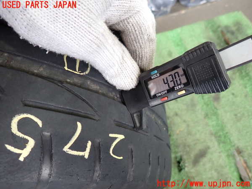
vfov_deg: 54.9
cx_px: 126
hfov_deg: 69.4
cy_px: 94
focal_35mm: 25
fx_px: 182
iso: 200
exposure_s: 1/30
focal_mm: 4.5
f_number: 2
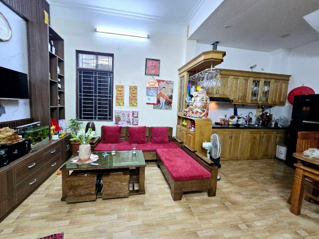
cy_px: 120
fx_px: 120
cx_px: 160
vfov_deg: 89.9
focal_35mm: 13
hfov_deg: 106.2
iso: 250
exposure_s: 1/50
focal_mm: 2.2
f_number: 2.2
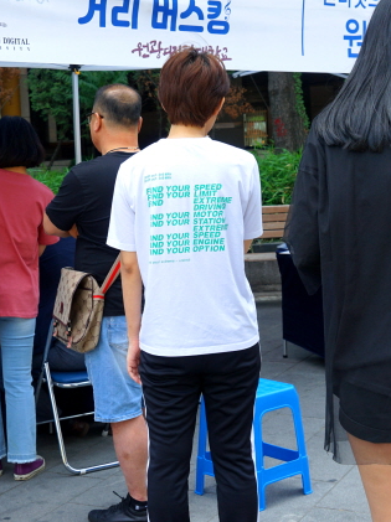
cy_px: 198
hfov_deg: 22.8
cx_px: 135
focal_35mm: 64
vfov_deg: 30.2
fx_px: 965
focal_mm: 35
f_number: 6.3
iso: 100
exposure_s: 1/80
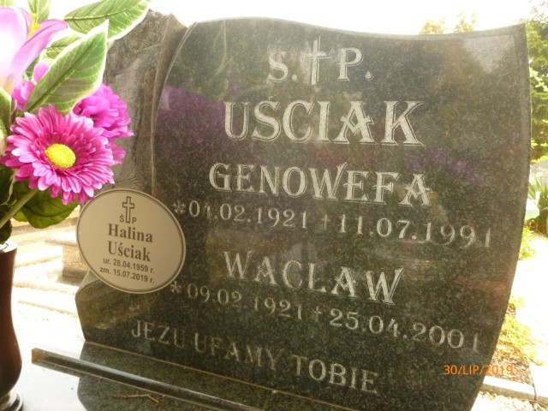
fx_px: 443
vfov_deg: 49.7
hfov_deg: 63.4
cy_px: 206
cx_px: 274
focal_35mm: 28
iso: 200
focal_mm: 5
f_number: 3.3
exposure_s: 1/125
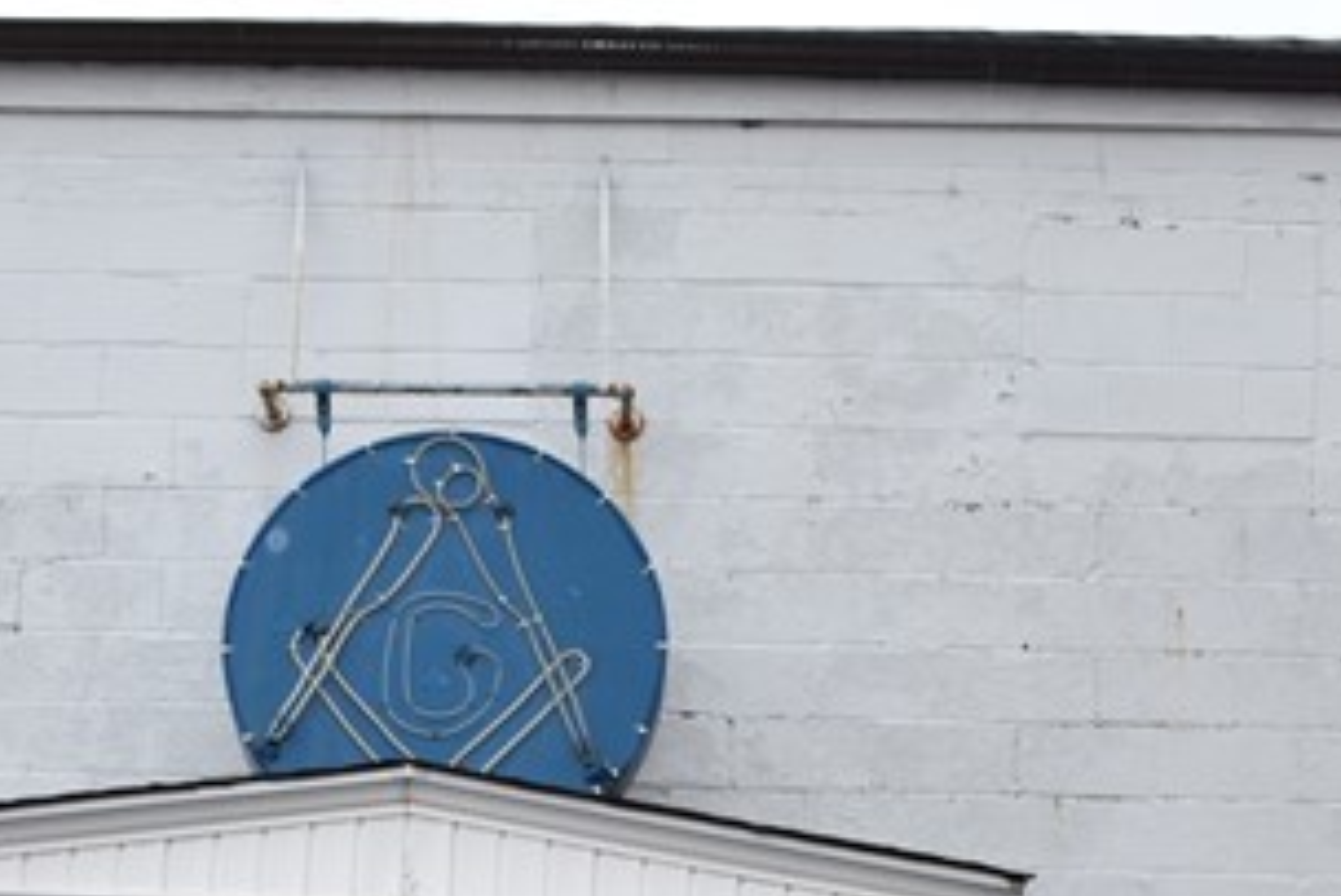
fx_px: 3987
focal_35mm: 107
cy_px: 1483
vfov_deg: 12.0
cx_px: 269
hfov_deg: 18.9
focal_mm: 20
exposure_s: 1/125
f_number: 5.6
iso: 320
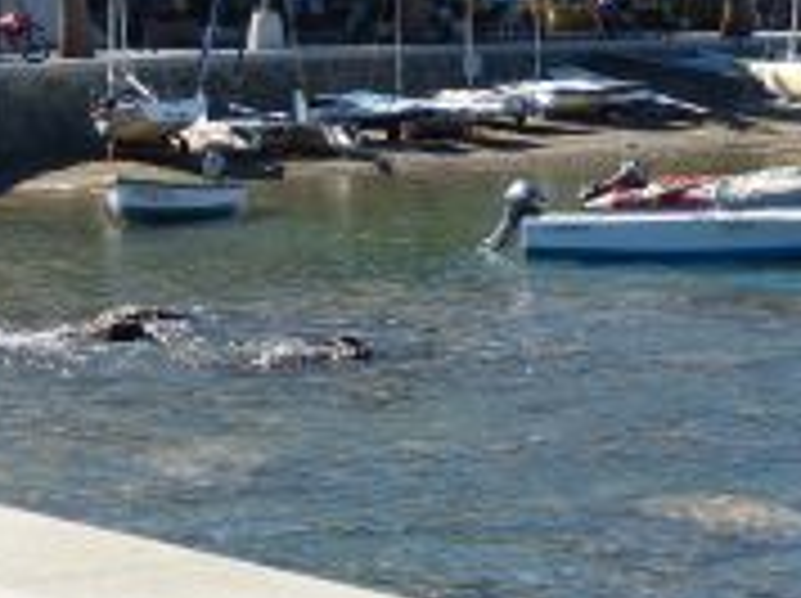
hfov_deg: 16.6
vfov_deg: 12.4
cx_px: 130
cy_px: 65
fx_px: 2727
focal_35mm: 118
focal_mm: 7.6
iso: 100
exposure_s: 1/640
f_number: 4
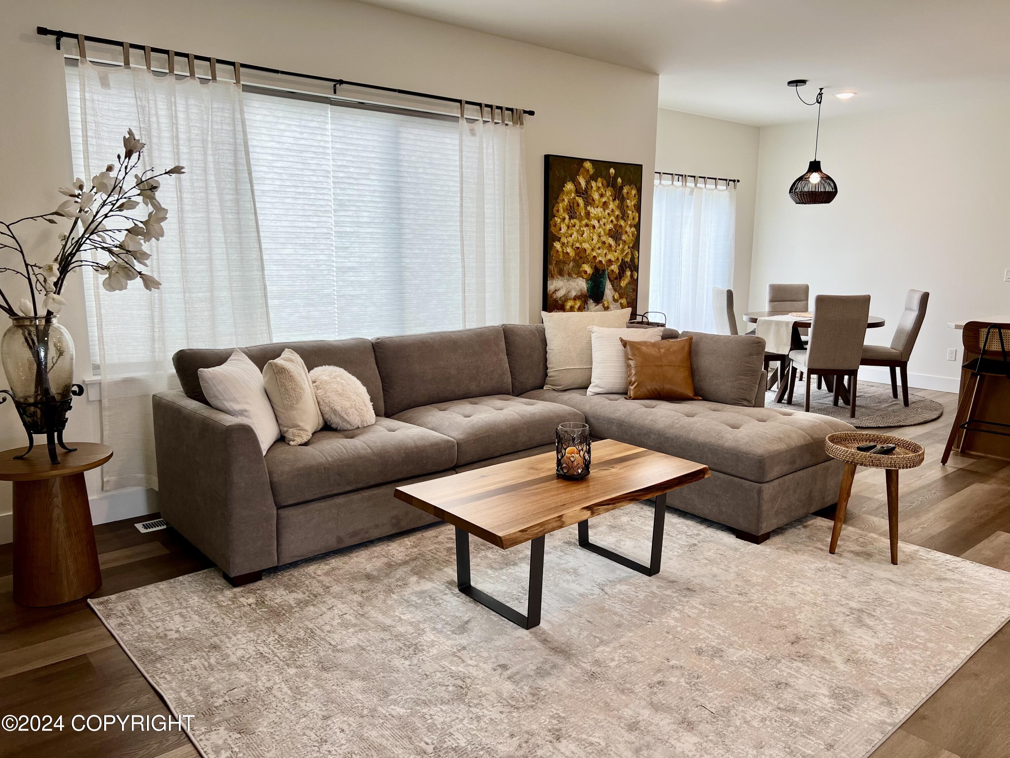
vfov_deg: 53.1
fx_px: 759
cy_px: 379
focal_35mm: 26
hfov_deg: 67.3
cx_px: 505
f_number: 1.5
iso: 40
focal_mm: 5.7
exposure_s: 1/175
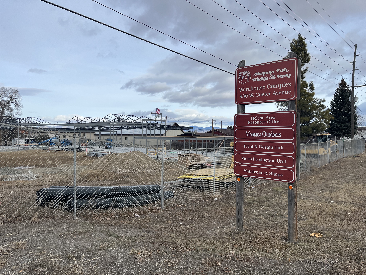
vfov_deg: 53.1
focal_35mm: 26
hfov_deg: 67.3
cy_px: 138
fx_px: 275
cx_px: 183
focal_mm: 5.1
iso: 50
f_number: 1.6
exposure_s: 1/2463
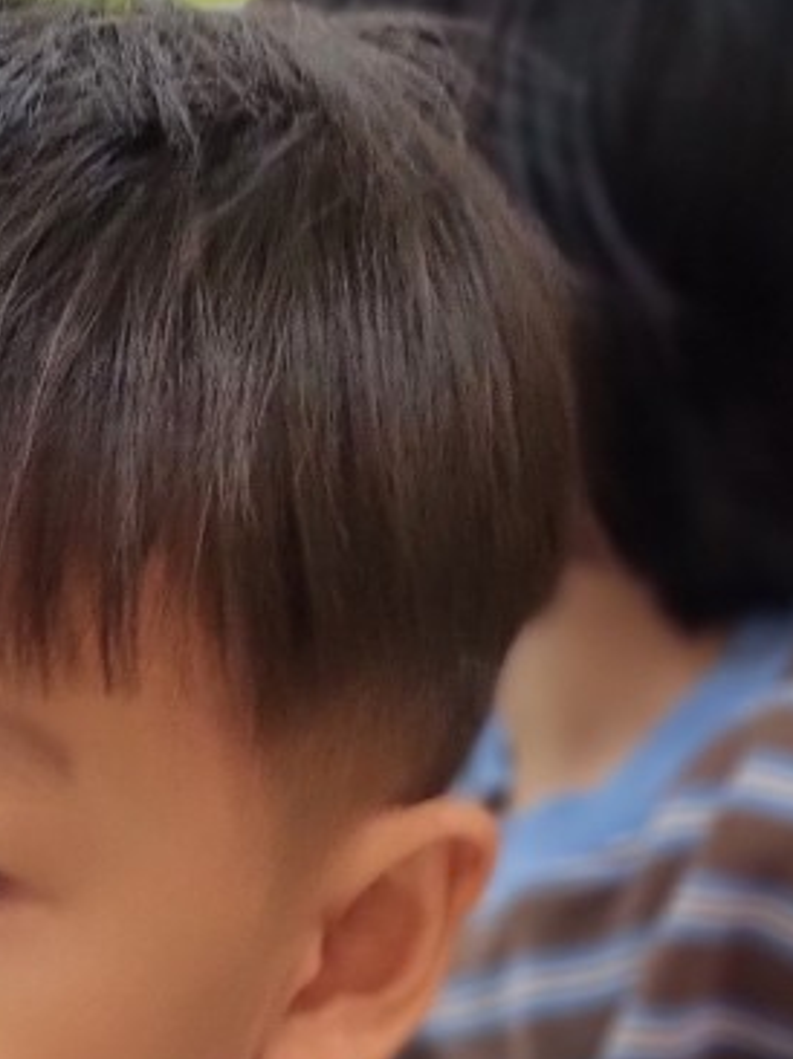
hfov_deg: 15.7
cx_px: -107
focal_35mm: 91
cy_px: 1516
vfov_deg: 19.3
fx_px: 2783
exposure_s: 1/60
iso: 160
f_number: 1.8
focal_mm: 5.4
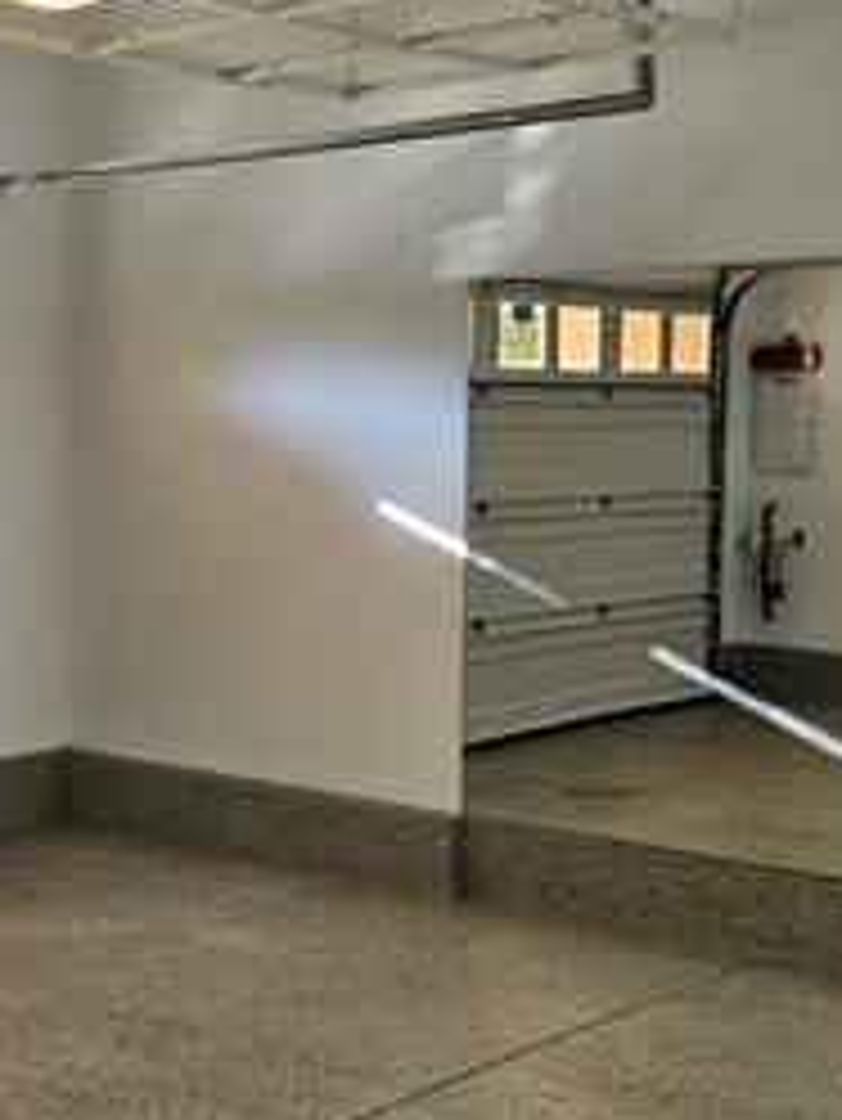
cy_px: 486
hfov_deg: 23.6
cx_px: -36
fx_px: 1912
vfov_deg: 32.6
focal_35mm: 59
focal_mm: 5.4
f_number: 1.8
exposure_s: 1/120
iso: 125
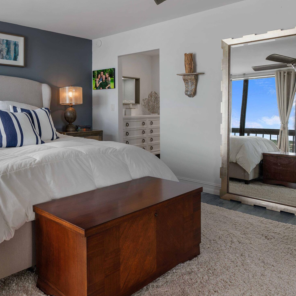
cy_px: 116
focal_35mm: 28
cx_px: 56
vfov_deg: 56.8
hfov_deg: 53.2
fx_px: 271
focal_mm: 16
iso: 100
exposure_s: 1/3
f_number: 5.6
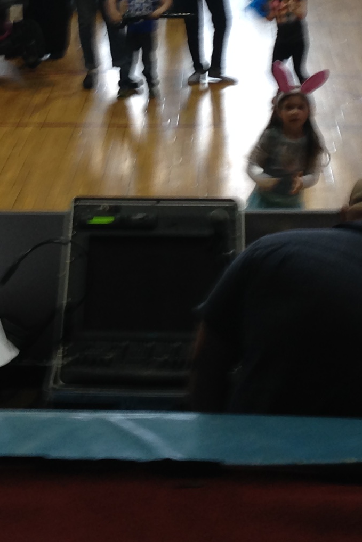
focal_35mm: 110
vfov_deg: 18.1
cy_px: -3
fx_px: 1658
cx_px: 133
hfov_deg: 12.4
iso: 50
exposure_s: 1/20
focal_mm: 4.12
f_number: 2.4
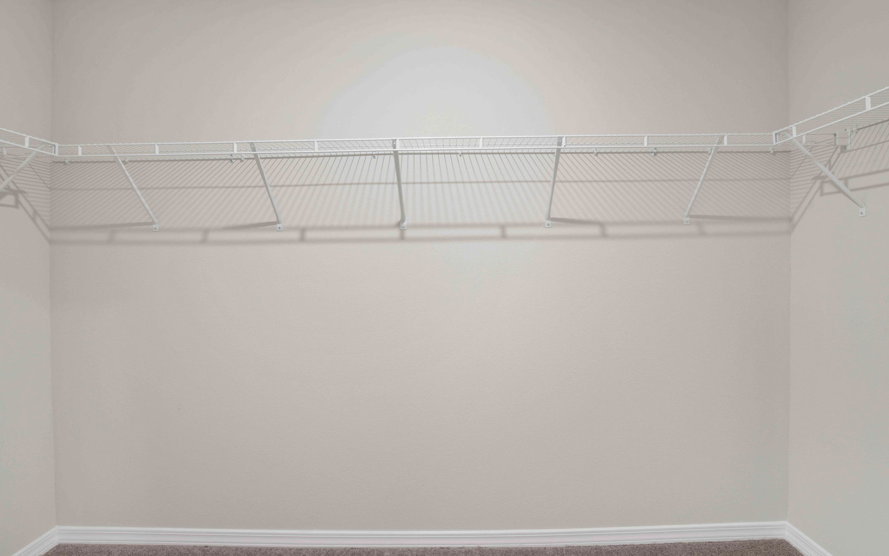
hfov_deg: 88.0
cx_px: 449
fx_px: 460
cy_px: 254
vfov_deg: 62.1
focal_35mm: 19
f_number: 11
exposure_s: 1/1.25
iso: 200
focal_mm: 18
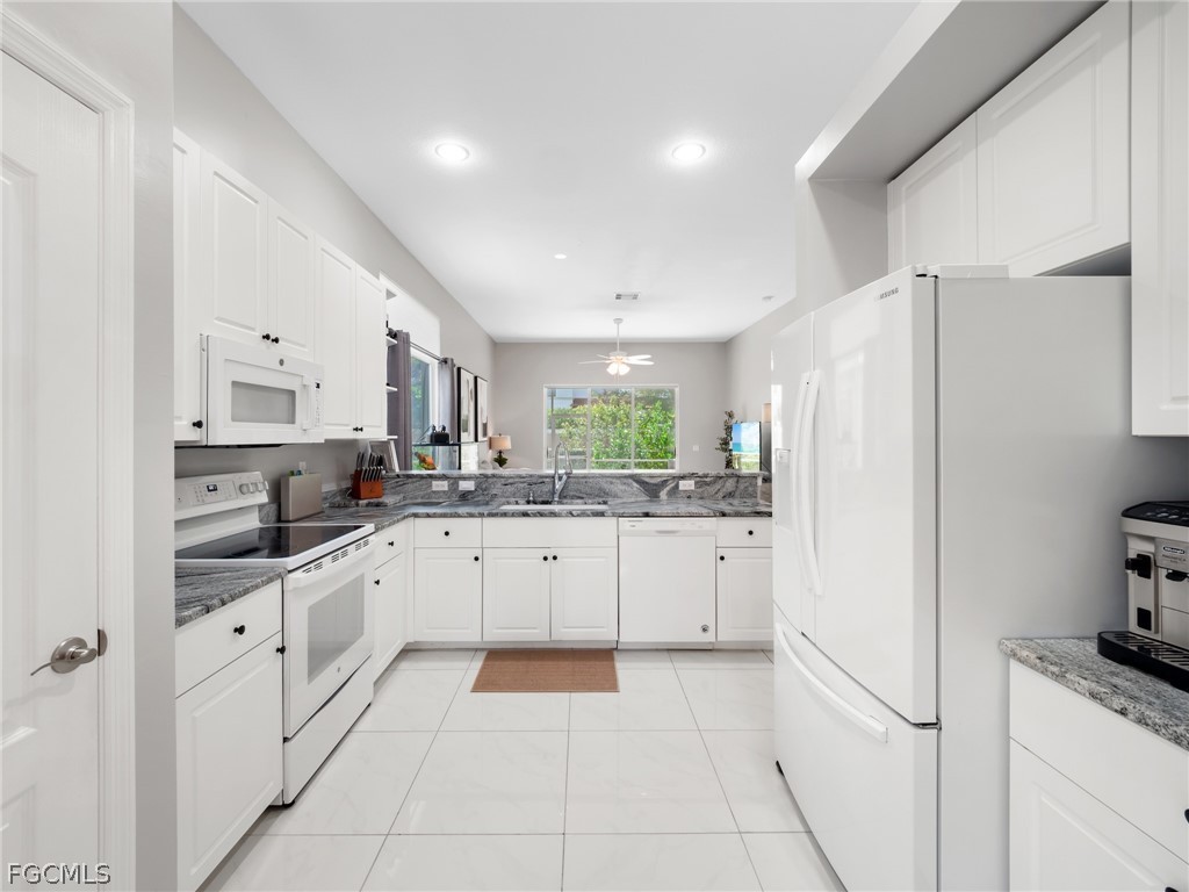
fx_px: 481
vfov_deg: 85.7
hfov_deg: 102.1
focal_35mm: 14
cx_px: 594
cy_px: 446
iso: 200
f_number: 7.1
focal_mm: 7
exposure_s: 1/5
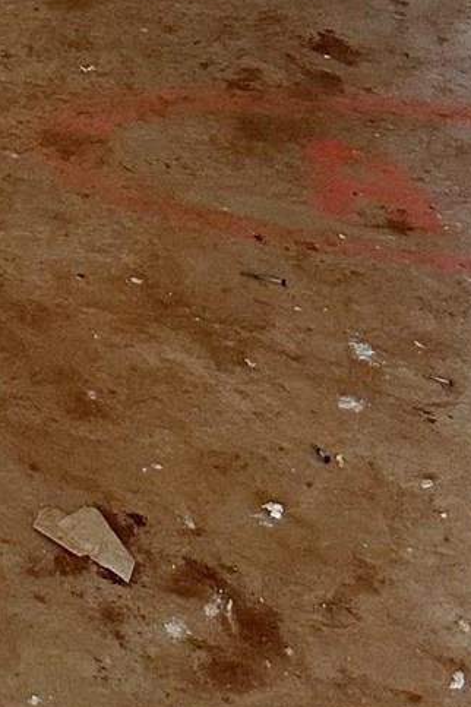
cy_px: -913
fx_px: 2335
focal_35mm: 119
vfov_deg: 13.4
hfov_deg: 10.6
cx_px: -471
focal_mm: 6.86
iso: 200
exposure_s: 1/121
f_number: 1.78
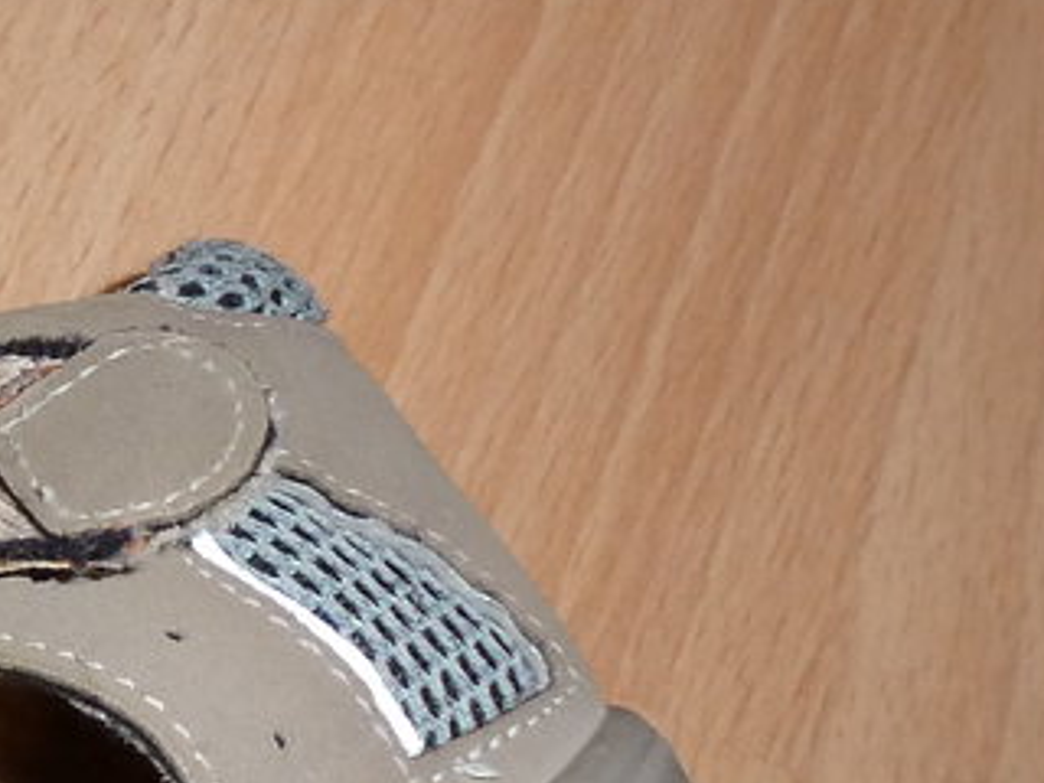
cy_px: 542
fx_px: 3016
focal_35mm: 100
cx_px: -755
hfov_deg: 16.8
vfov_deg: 14.8
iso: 125
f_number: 3.3
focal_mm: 4.3
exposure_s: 1/60
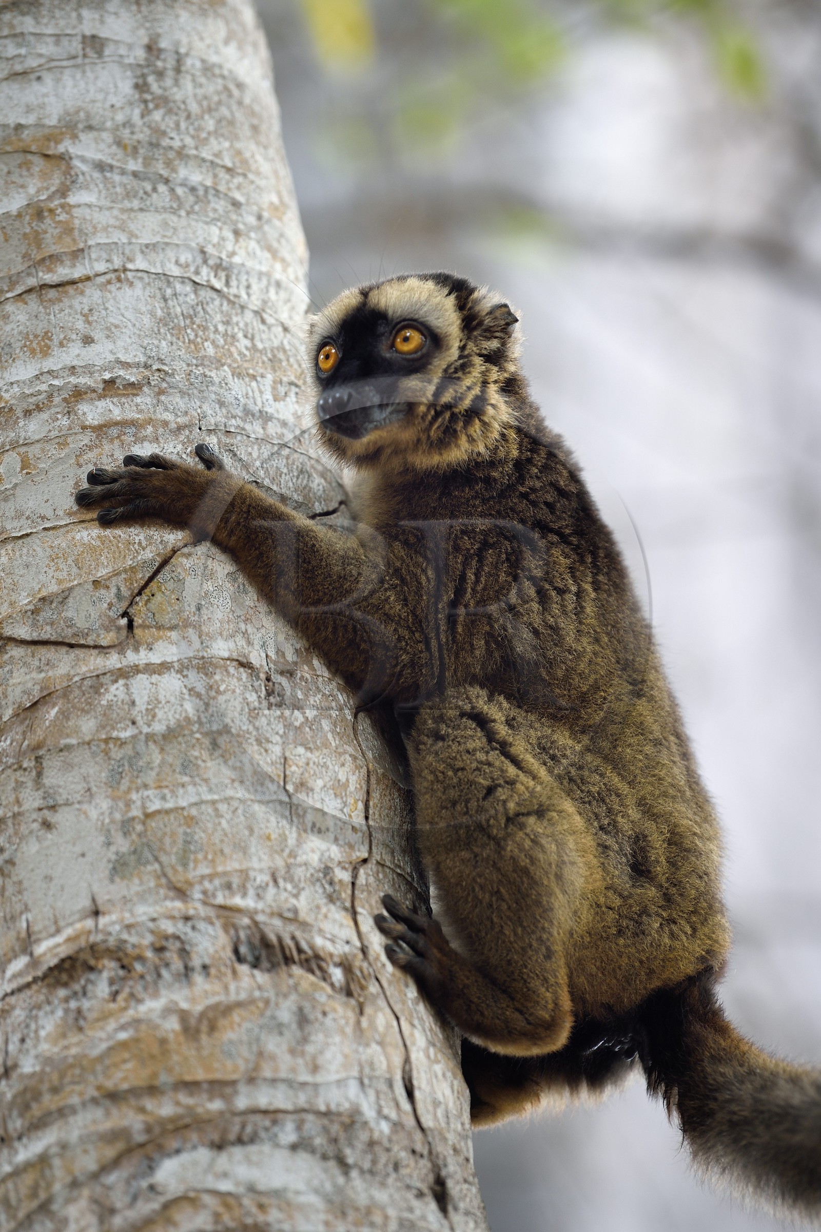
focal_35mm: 200
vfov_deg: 10.3
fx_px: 6841
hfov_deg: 6.9
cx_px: 410
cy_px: 616
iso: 200
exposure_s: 1/250
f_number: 3.5
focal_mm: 200
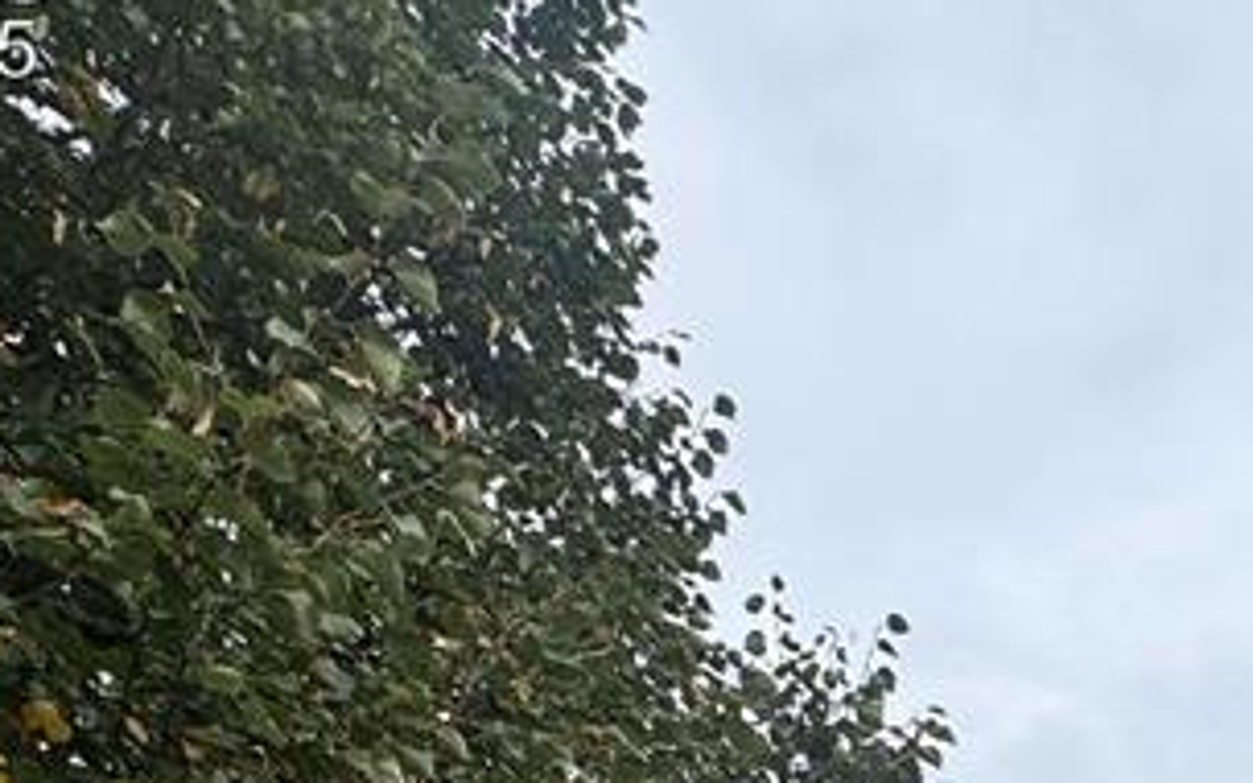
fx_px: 1707
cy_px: 1432
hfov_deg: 35.2
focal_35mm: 50
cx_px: 1340
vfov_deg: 19.2
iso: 40
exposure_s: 1/1506
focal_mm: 2.22
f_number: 2.2
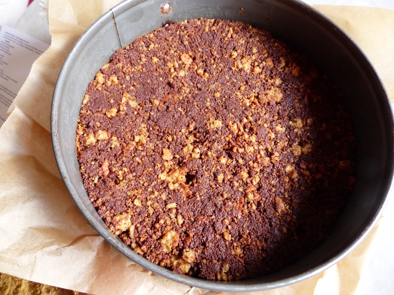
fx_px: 285
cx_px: 197
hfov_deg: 69.4
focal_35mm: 25
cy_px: 148
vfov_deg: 54.9
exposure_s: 1/30
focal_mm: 4.5
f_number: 2.8
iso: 400
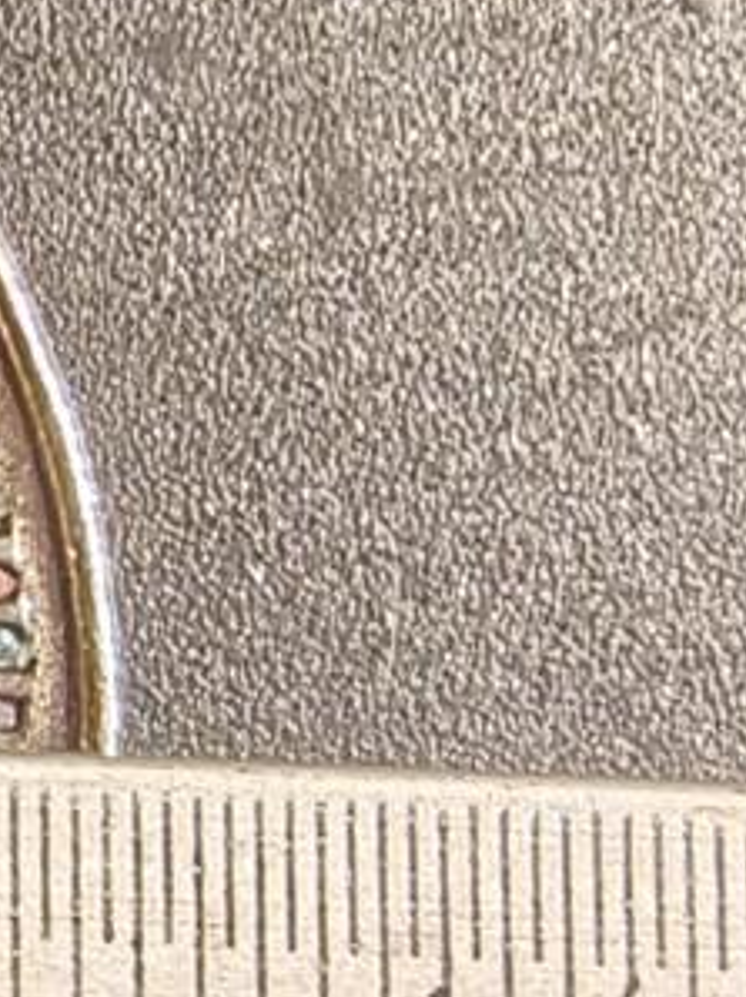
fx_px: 4000
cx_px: -860
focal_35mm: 139
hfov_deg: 9.7
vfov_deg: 13.7
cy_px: 1305
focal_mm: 2.32
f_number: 2
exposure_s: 1/100
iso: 250
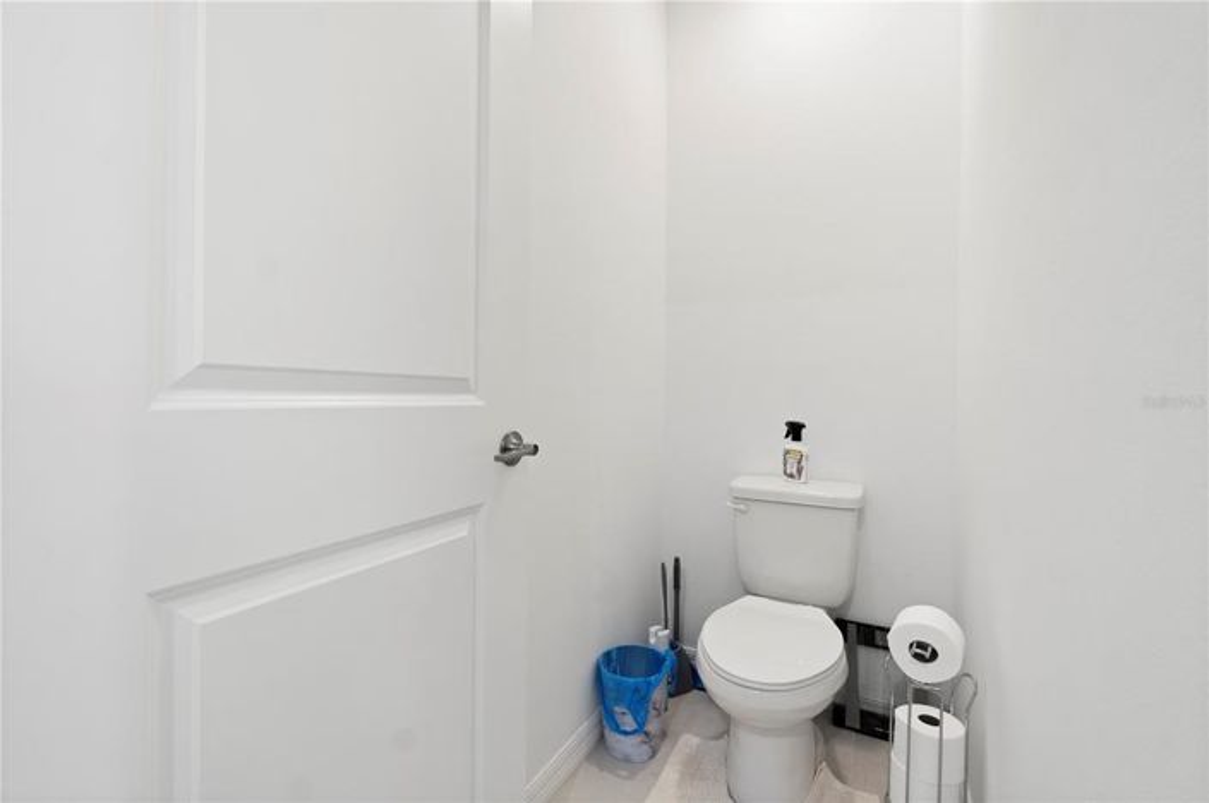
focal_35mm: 15
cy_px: 402
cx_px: 604
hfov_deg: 100.5
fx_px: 503
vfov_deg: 77.2
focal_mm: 10
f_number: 8
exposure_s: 1.3
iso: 100
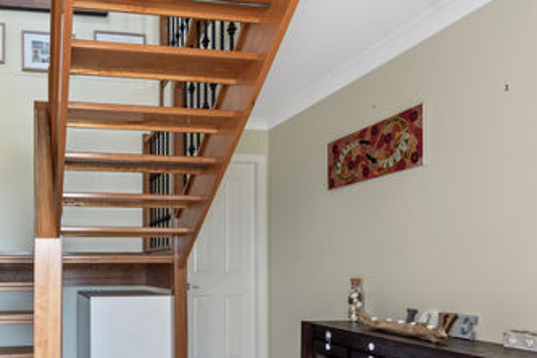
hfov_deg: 50.7
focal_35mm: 36
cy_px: 264
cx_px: 127
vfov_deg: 36.1
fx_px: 537
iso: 200
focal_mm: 15
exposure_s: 1/15
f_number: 7.1
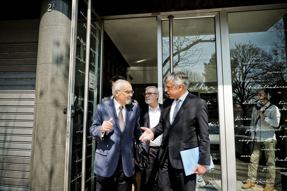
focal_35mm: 24
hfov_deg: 73.8
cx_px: 144
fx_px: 191
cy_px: 96
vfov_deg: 53.1
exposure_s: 1/320
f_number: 11
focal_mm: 16
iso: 640
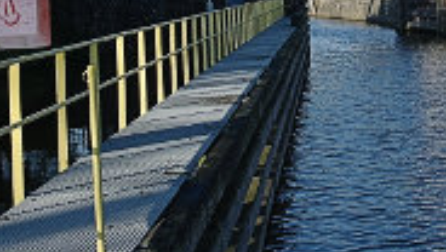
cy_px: -36
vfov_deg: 13.1
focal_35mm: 91
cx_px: 408
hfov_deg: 22.8
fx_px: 1077
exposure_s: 1/400
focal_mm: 24
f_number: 9.5
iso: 400
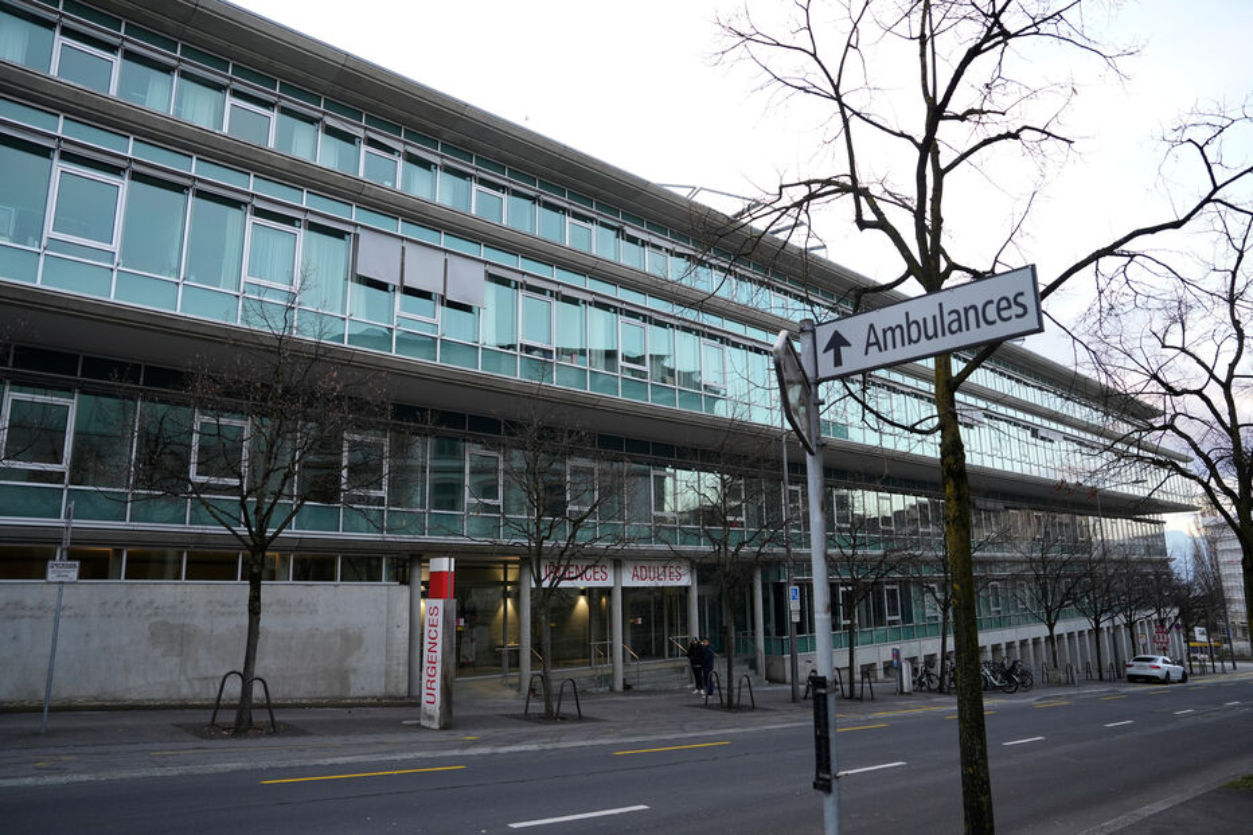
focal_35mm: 24
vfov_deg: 53.1
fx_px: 835
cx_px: 626
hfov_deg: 73.8
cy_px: 418
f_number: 2.8
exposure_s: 1/160
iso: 500
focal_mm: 24
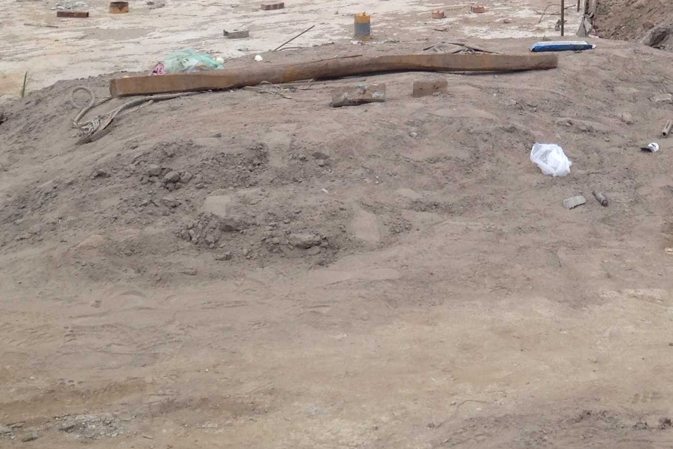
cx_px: 508
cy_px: -108
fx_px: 1533
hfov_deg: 24.5
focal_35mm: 82
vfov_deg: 15.9
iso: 50
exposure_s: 1/272
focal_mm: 4.12
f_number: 2.4
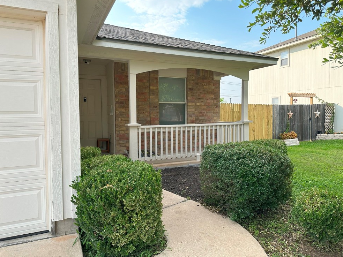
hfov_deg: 69.4
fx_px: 248
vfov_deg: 54.9
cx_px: 176
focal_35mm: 25
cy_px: 123
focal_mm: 6.86
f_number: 1.78
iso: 80
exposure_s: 1/1304
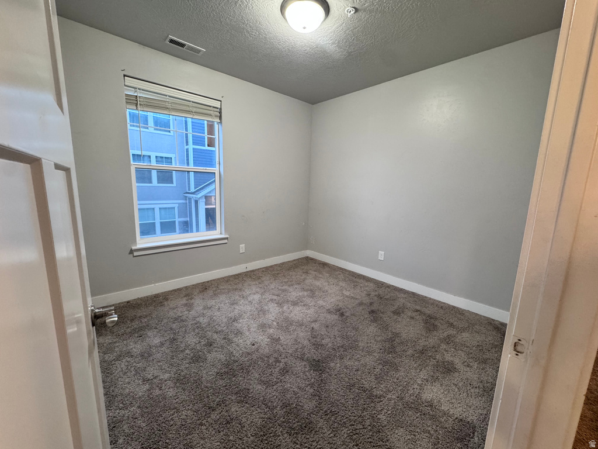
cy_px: 224
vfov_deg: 85.7
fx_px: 242
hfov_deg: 102.1
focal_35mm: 14
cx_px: 299
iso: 320
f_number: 2.2
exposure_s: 1/60
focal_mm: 2.22
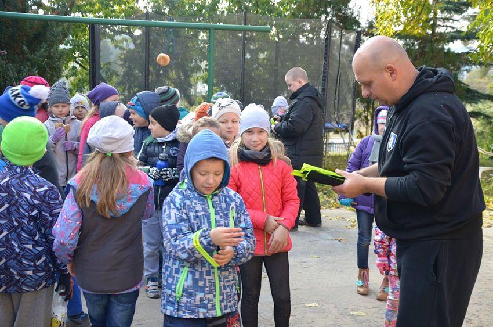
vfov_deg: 26.4
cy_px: 164
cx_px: 246
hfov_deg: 39.0
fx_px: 697
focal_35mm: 51
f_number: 4.2
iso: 200
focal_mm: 34
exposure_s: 1/125
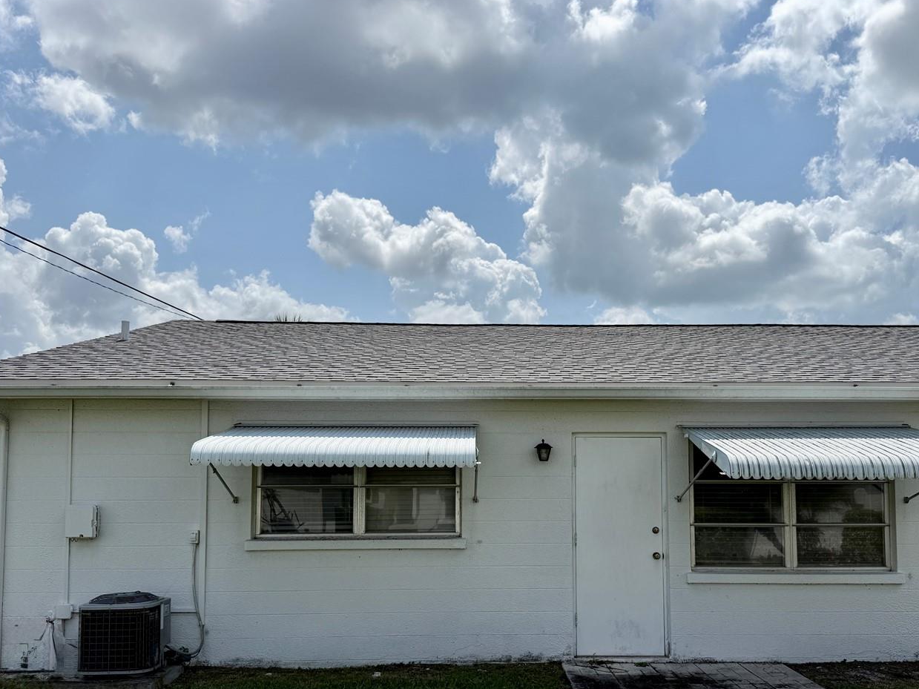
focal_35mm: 31
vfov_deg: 45.0
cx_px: 504
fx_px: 823
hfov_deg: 58.2
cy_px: 436
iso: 80
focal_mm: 6.76
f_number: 1.78
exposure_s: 1/11905
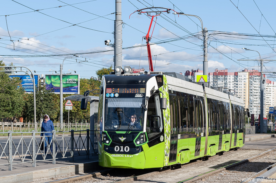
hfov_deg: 24.7
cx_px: 138
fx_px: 632
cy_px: 92
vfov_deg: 16.5
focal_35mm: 82
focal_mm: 55
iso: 320
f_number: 11
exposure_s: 1/640
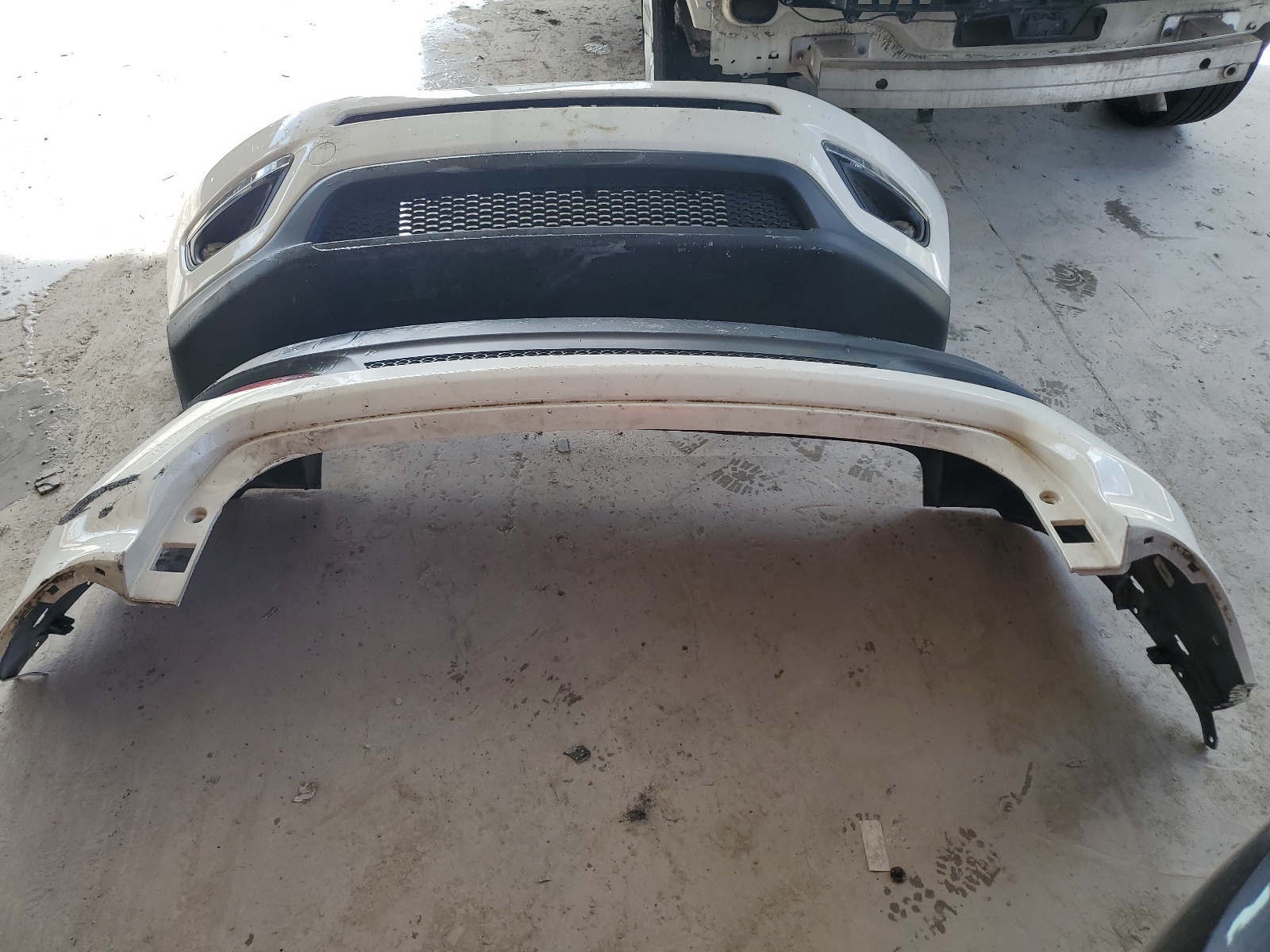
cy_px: 476
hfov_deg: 67.3
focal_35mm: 26
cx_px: 635
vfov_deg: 53.1
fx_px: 954
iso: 50
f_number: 1.5
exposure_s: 1/556
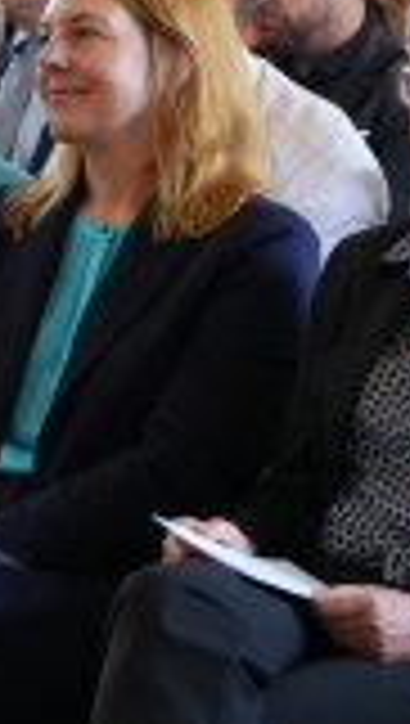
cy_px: -61
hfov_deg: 5.0
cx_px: -806
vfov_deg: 9.3
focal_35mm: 230
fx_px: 4429
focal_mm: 52
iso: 2500
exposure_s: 1/160
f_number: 4
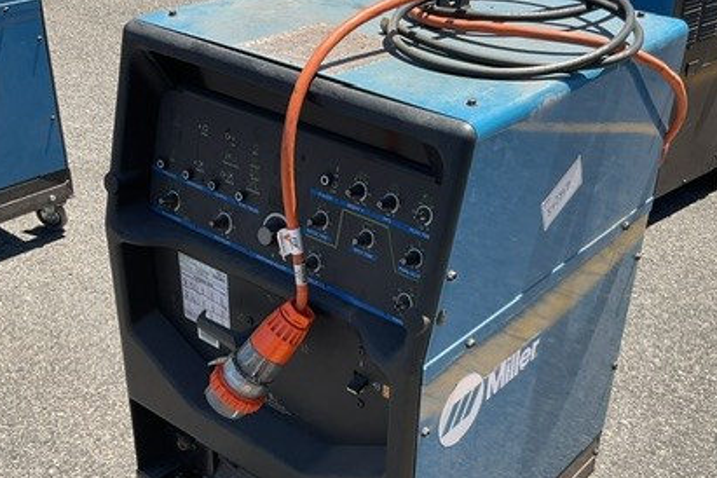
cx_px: 370
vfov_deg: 28.5
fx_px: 936
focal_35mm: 47
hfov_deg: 41.9
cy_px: 298
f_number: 1.8
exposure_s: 1/1121
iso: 16
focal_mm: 3
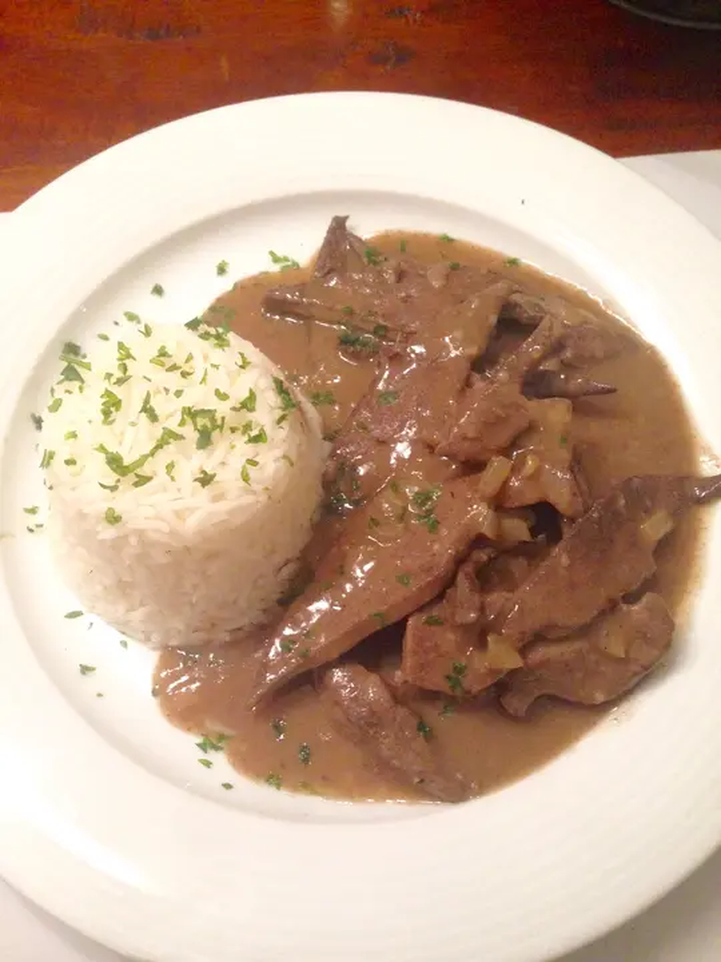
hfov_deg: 42.9
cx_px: 360
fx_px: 916
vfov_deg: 55.4
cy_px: 481
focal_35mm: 33
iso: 400
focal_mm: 4.12
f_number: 2.4
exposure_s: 1/17
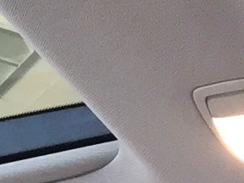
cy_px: 141
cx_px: -135
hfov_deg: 13.4
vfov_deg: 10.7
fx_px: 973
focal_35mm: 138
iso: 160
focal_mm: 2.65
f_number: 2.2
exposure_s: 1/33
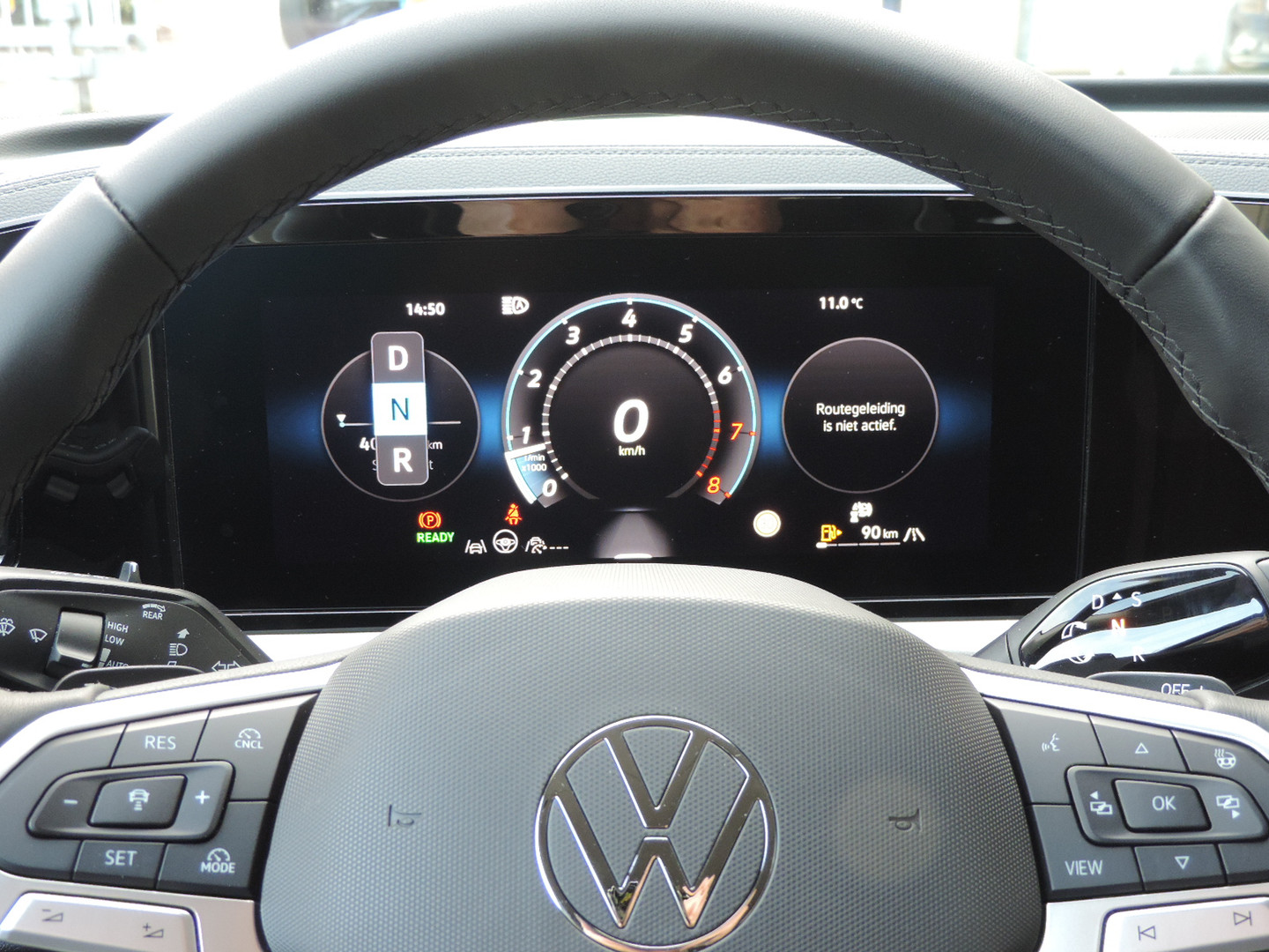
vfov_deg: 33.6
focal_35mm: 43
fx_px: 1576
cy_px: 476
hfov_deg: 43.9
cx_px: 634
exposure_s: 1/25
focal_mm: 7.6
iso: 400
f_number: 3.4
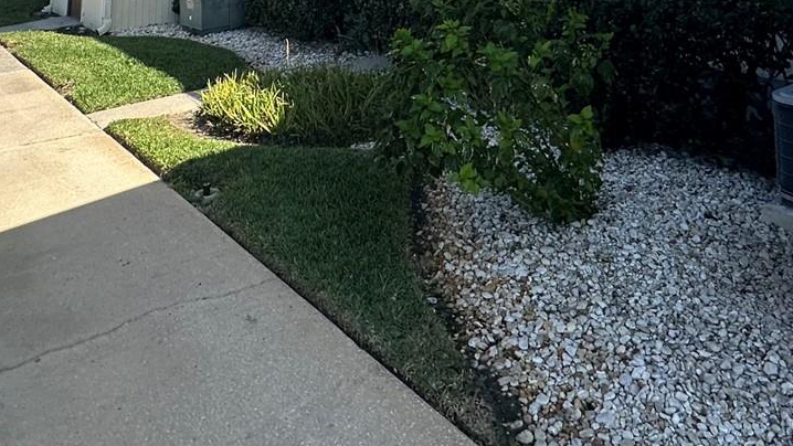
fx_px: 715
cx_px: 493
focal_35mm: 34
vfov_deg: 27.3
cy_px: -171
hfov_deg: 57.4
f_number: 2.2
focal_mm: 2.22
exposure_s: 1/739
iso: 40
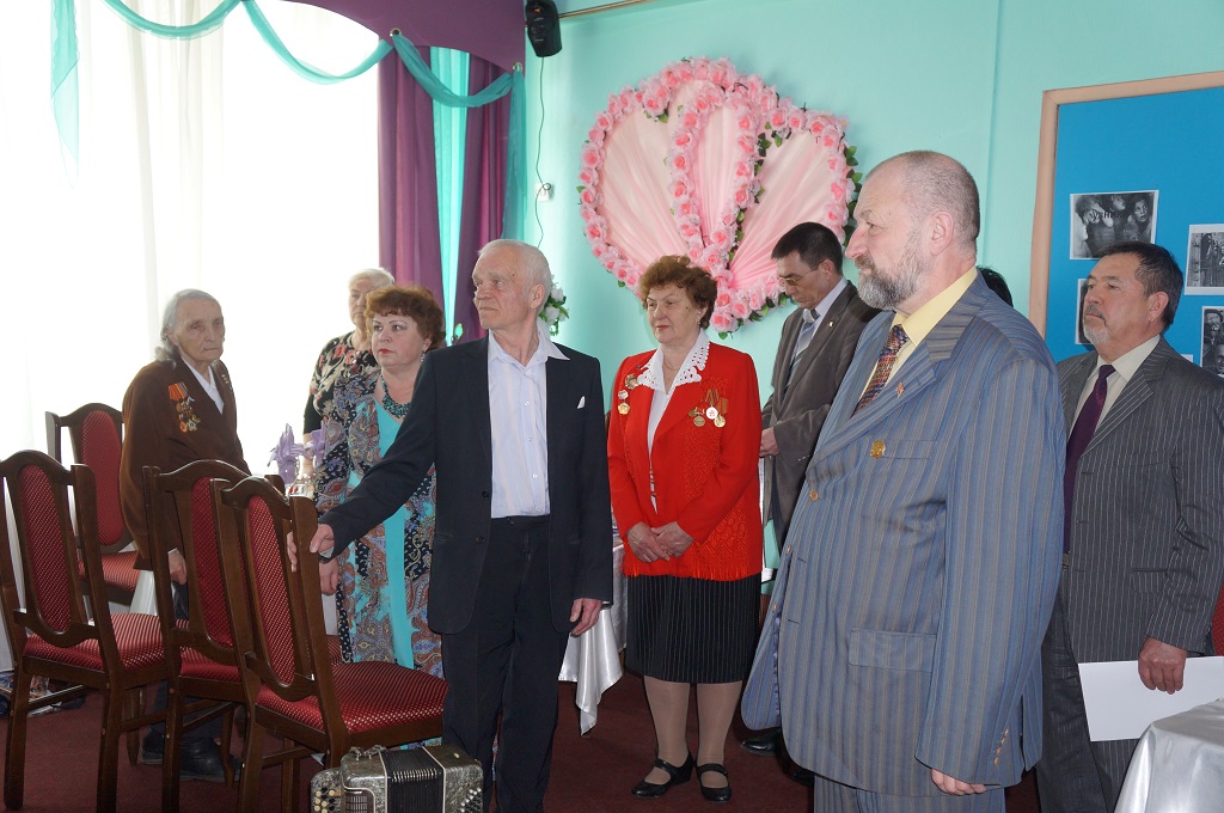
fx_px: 1375
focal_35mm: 40
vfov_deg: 32.9
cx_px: 612
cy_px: 406
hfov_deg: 48.0
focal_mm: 27
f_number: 4
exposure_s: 1/160
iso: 800
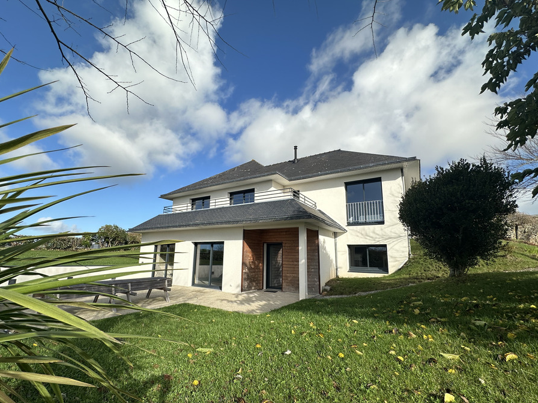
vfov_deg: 78.0
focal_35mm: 16
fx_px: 249
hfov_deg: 94.4
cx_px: 251
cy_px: 213
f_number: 2.2
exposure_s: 1/1159
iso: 40
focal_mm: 2.22
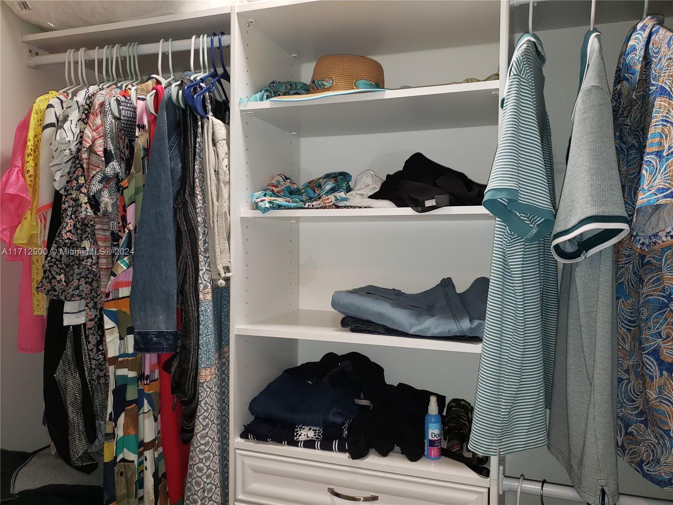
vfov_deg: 53.1
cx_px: 336
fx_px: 505
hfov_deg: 67.3
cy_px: 252
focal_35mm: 26
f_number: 1.5
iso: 100
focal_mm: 4.3
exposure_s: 1/60
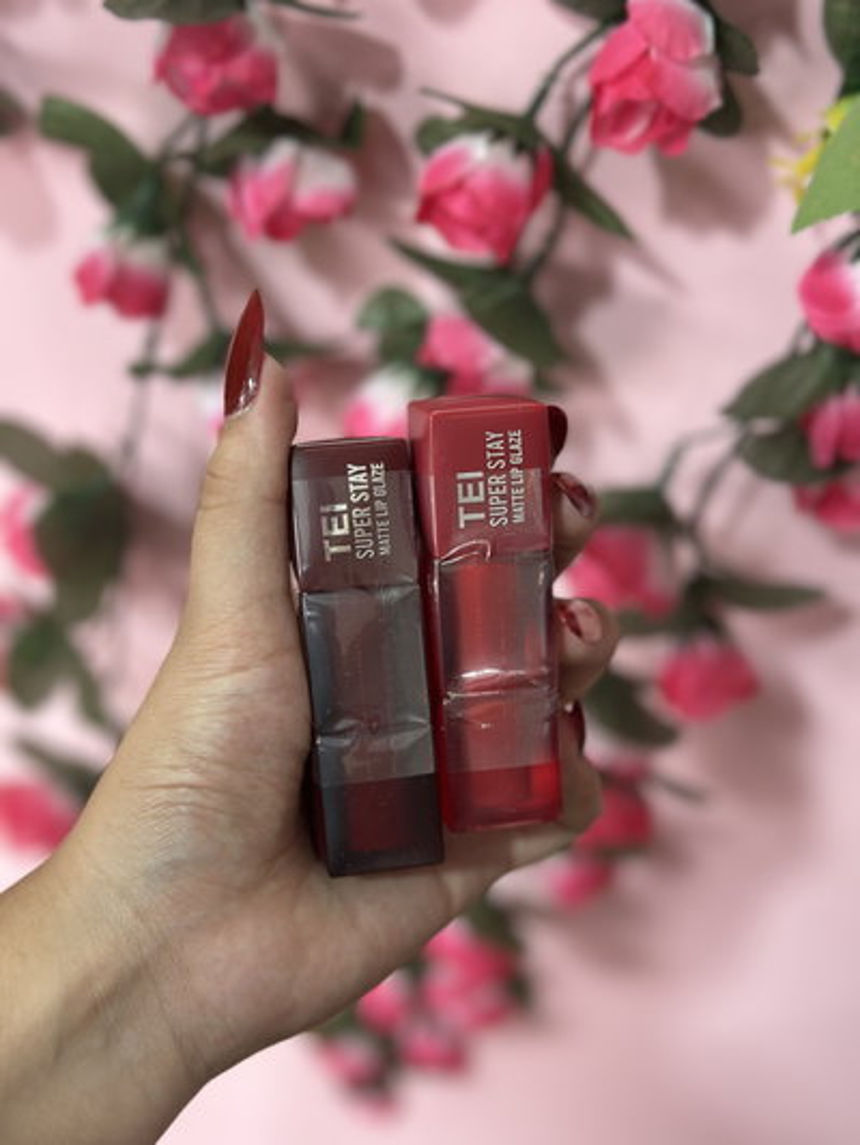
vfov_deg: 39.6
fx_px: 1589
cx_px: 430
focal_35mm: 48
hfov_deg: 30.3
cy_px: 572
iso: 160
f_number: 1.78
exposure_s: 1/50
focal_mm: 6.86
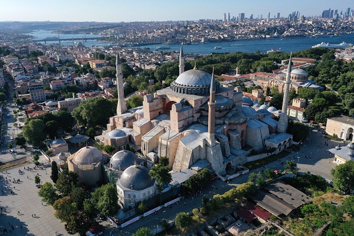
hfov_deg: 65.5
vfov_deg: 46.4
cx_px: 177
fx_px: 275
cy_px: 118
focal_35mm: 28
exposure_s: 1/2000
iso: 400
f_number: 5.6
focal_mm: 10.26
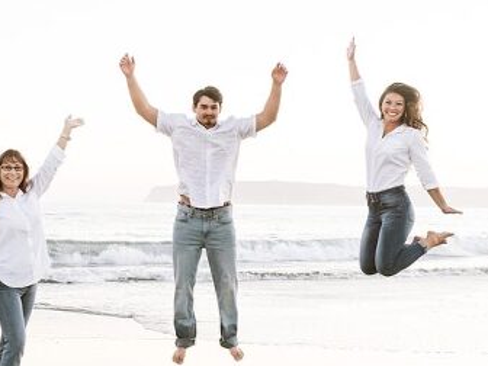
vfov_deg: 19.1
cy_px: 125
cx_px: 103
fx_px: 1086
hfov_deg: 24.9
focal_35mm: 77
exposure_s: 1/400
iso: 1250
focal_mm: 35
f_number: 3.5
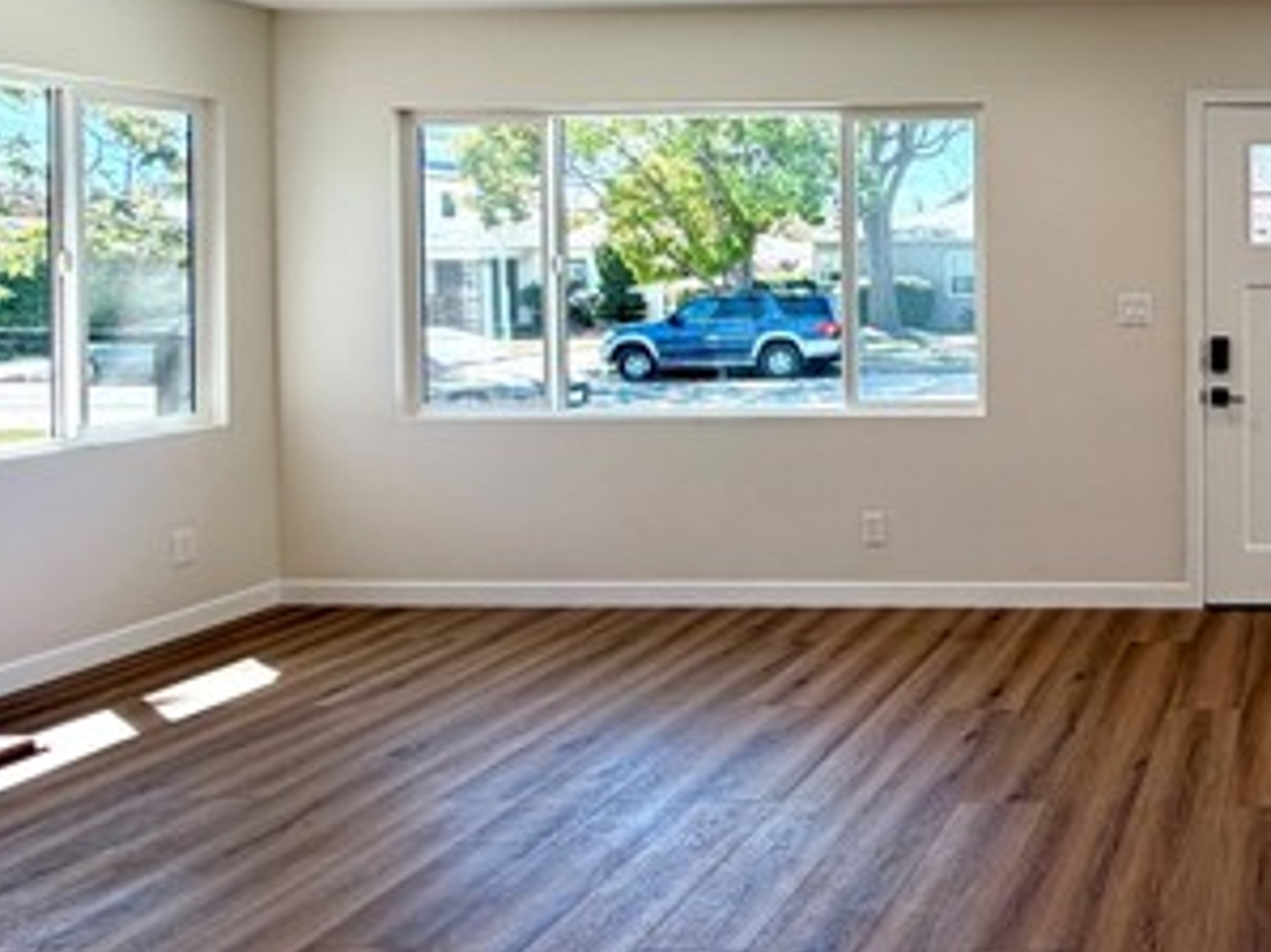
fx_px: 1101
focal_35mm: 30
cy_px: 280
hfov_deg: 48.2
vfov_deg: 45.7
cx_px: 1301
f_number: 2.2
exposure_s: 1/120
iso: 40
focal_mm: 2.22
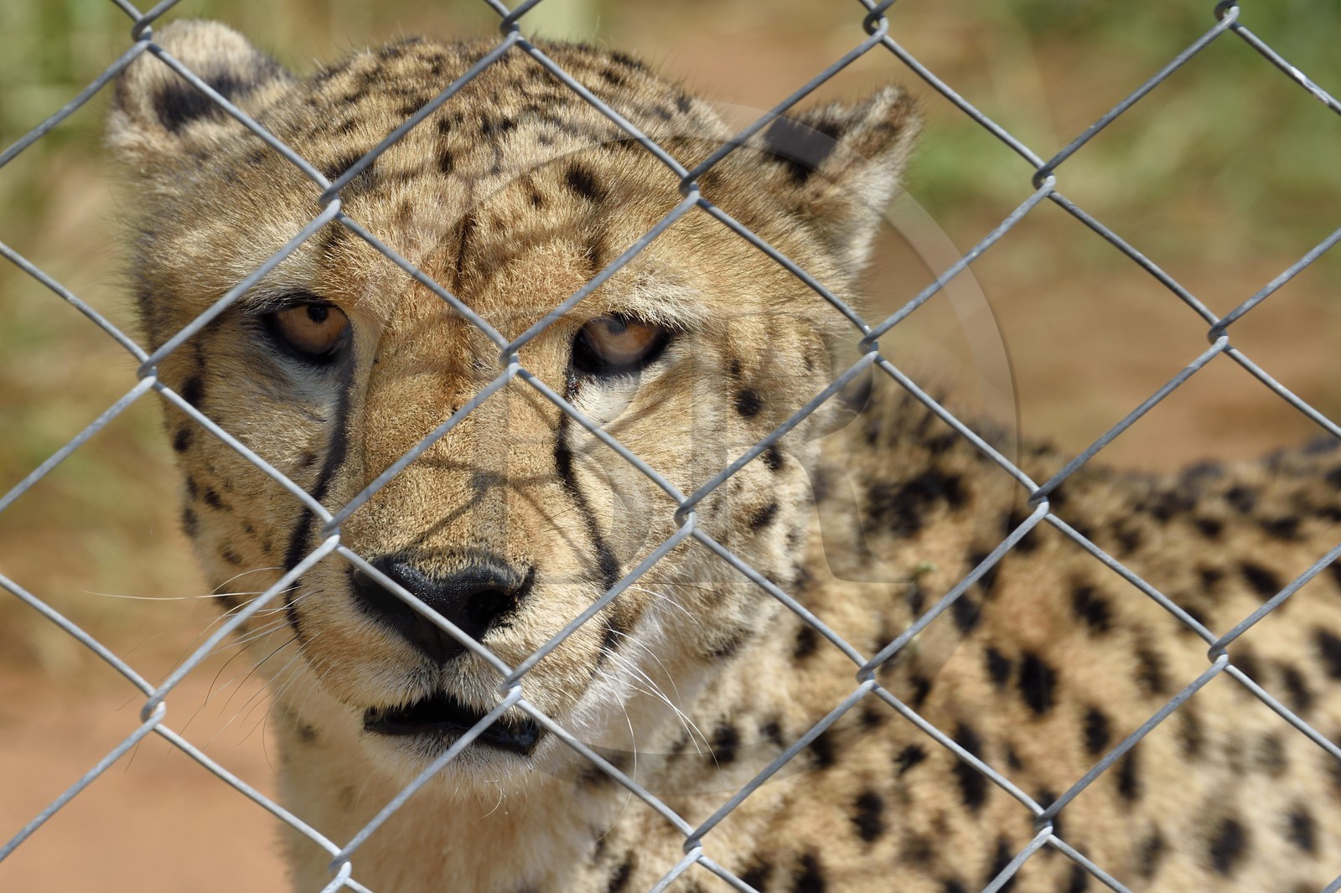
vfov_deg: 6.9
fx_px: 7448
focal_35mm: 200
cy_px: 446
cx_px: 670
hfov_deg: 10.3
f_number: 10
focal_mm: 200
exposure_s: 1/800
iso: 400
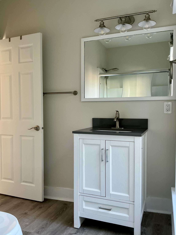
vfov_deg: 61.7
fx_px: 197
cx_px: 86
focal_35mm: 29
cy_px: 120
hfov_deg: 48.2
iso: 125
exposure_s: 1/60
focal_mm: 3
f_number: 1.8
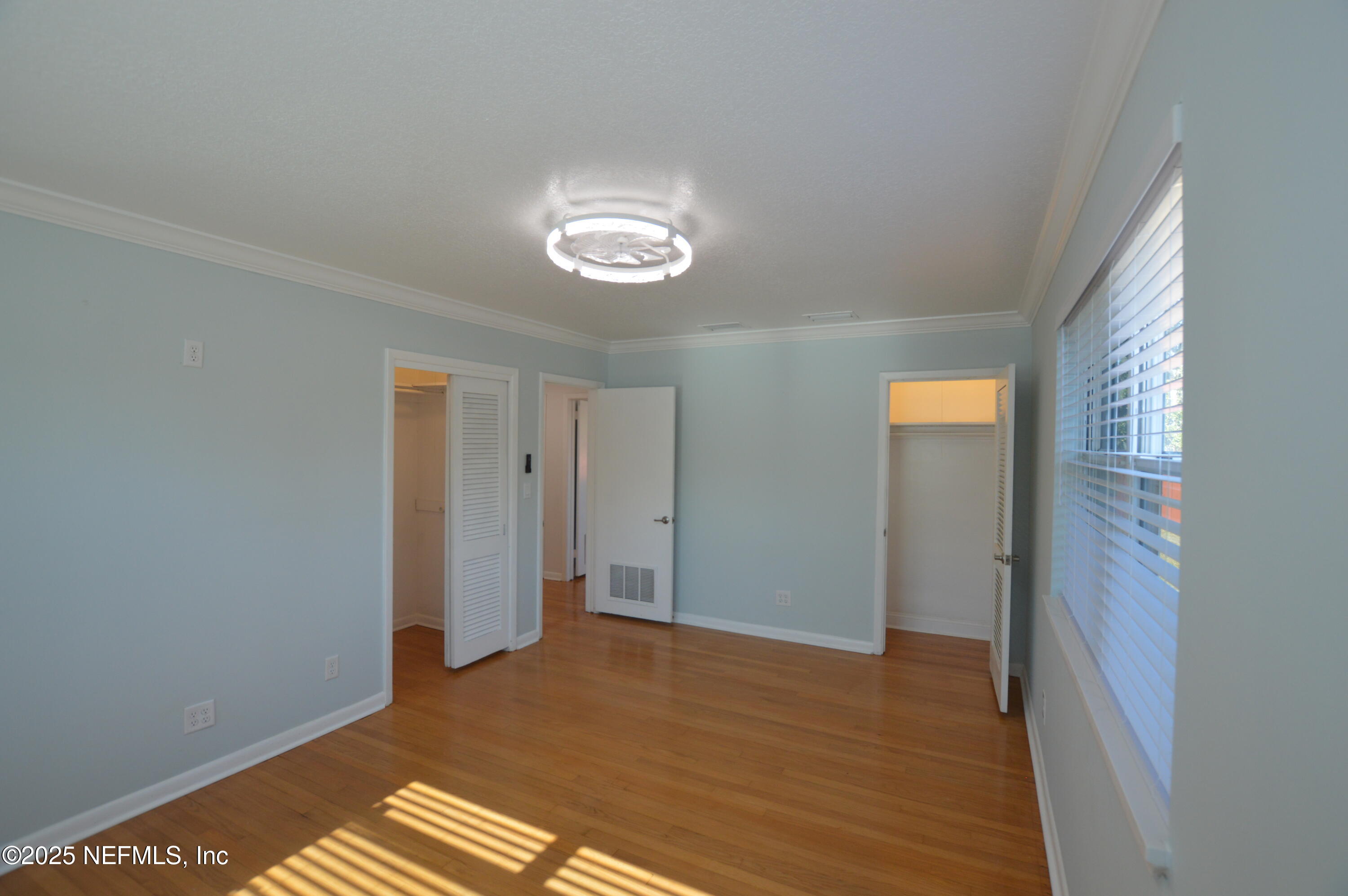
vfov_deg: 77.2
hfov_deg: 100.4
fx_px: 561
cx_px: 674
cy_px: 448
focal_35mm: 15
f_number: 5.6
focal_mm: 10
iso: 400
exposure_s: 1/125
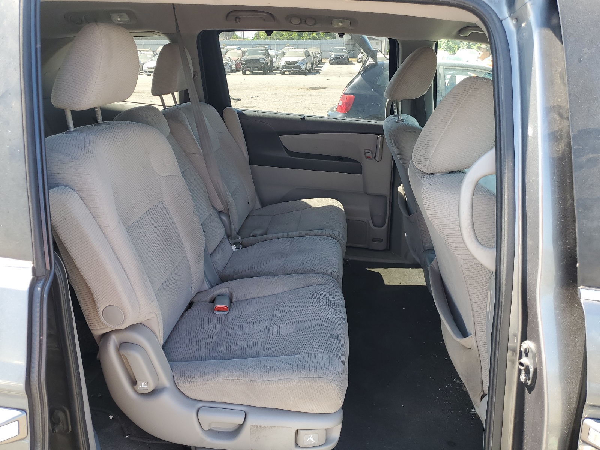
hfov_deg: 67.3
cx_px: 300
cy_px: 225
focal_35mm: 26
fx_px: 451
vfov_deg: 53.1
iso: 50
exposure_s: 1/208
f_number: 1.5
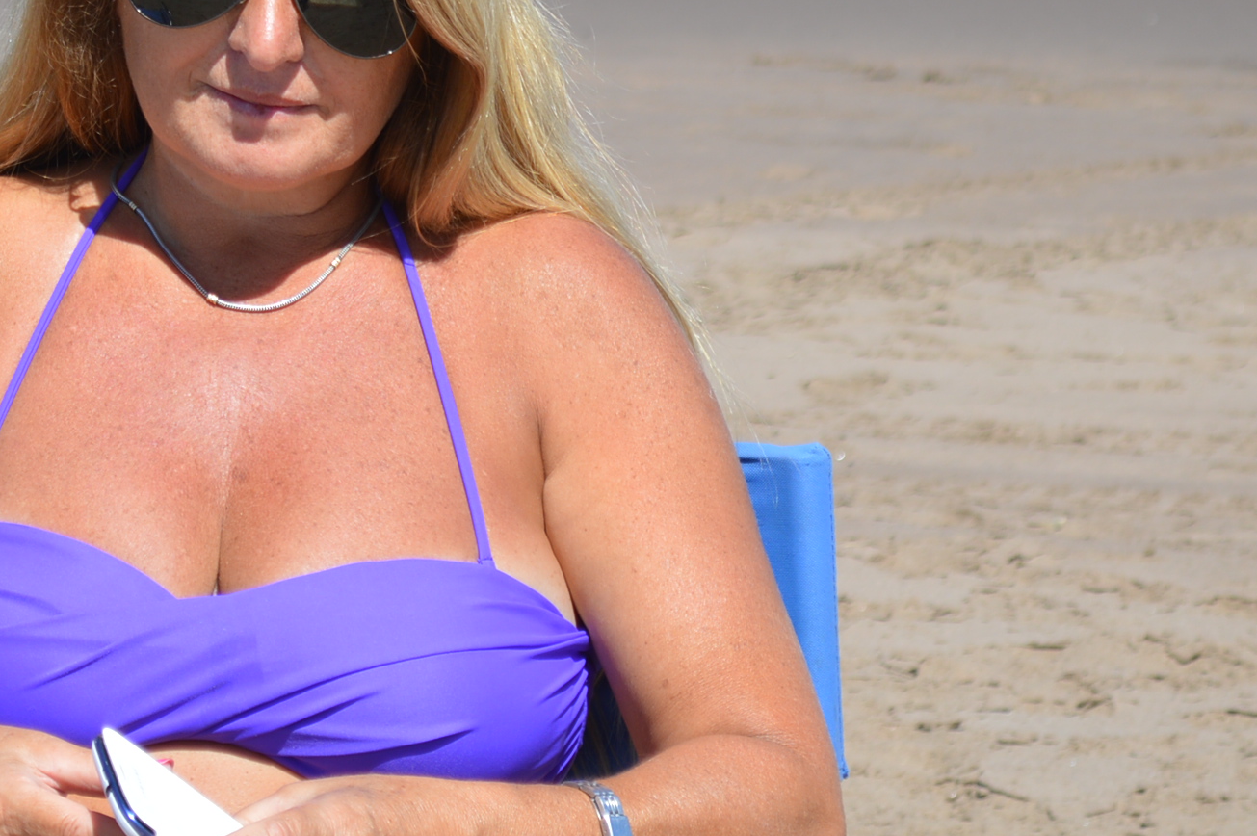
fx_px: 6634
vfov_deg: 7.2
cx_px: 301
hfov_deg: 10.8
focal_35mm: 190
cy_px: -25
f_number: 6.3
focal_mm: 55
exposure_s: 1/320
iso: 100
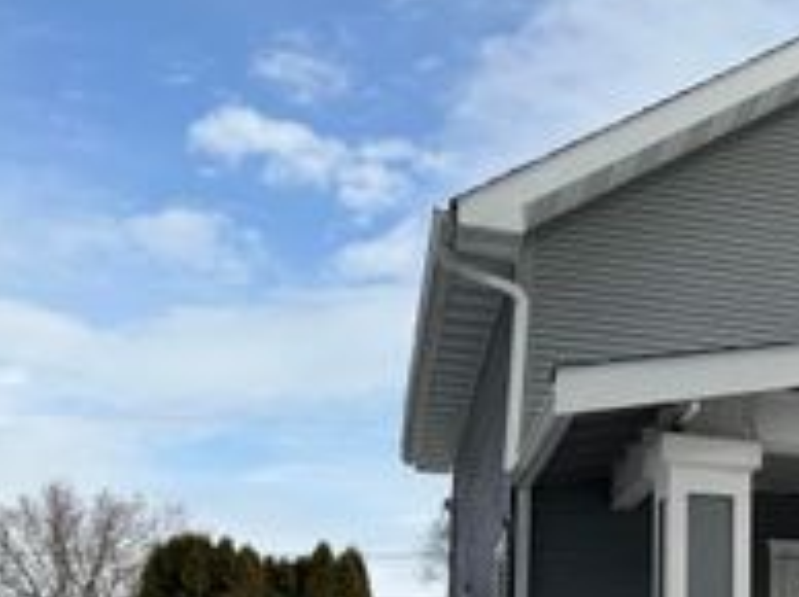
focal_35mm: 62
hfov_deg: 26.8
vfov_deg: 22.7
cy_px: 595
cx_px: 1013
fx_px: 1429
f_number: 1.78
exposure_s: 1/5319
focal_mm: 6.76
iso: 80
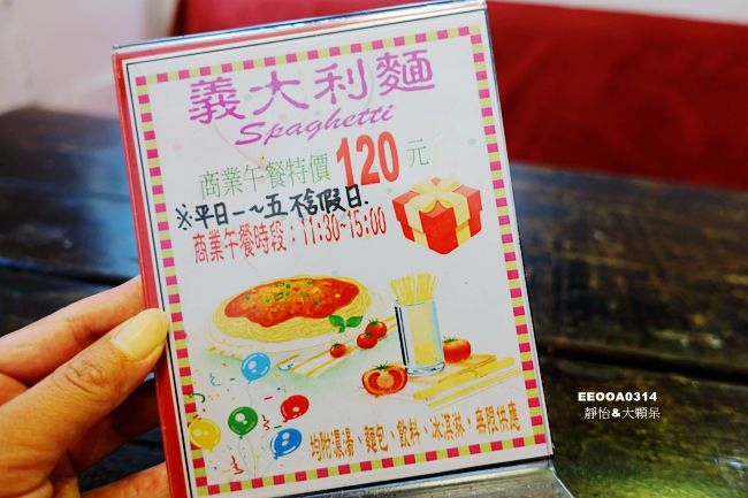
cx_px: 374
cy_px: 249
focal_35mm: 24
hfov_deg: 73.8
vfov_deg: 53.1
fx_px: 499
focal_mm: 8.8
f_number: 1.8
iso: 160
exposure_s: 1/30
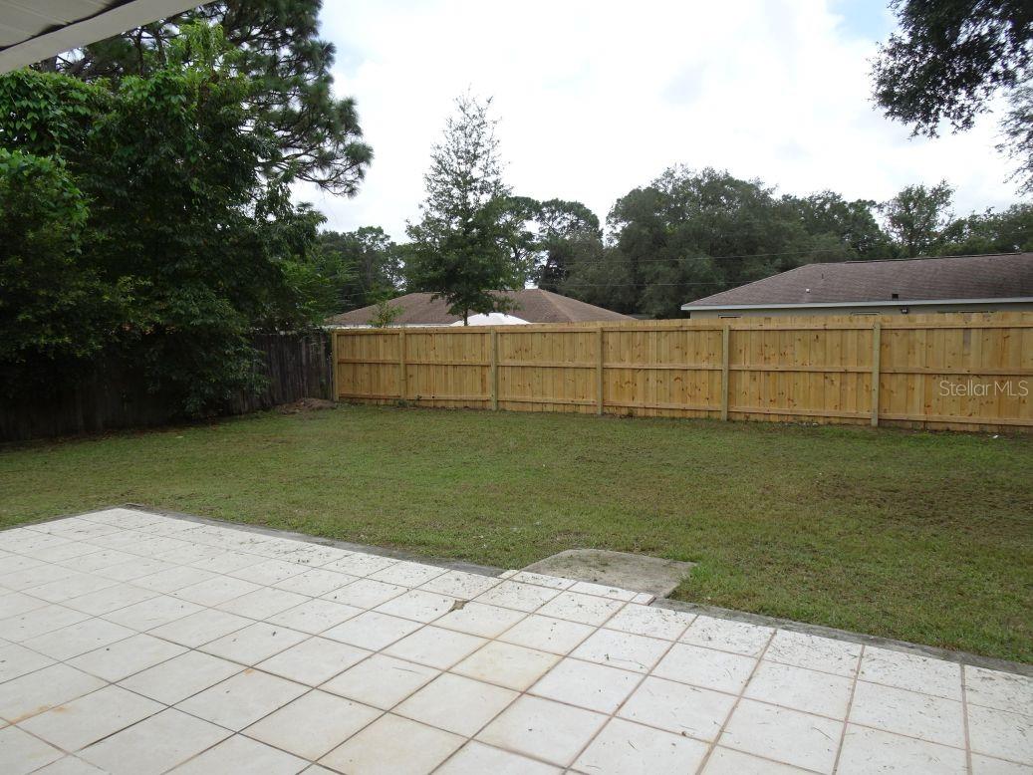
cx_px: 516
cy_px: 388
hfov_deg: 71.6
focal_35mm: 24
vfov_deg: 56.8
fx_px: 716
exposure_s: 1/800
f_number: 3.5
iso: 80
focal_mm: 4.1
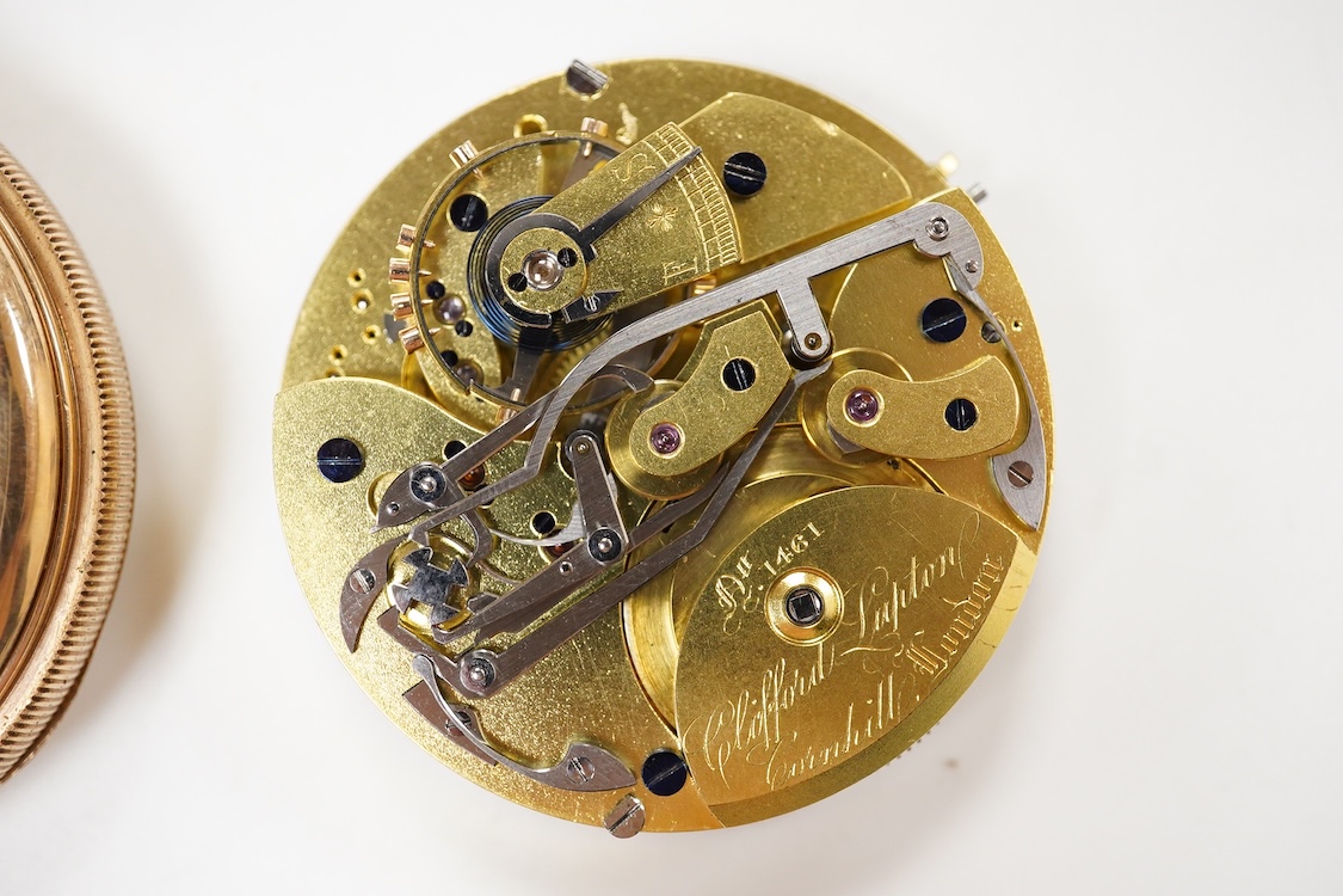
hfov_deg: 43.6
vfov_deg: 29.9
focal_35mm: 45
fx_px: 1679
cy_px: 448
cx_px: 672
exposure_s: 1/200
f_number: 8
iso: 2500
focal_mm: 30
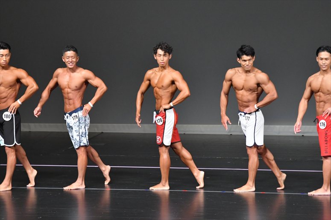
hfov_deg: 7.6
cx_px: 166
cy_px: 110
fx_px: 2481
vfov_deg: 5.1
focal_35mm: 270
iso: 5000
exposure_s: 1/400
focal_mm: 180
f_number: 5.6
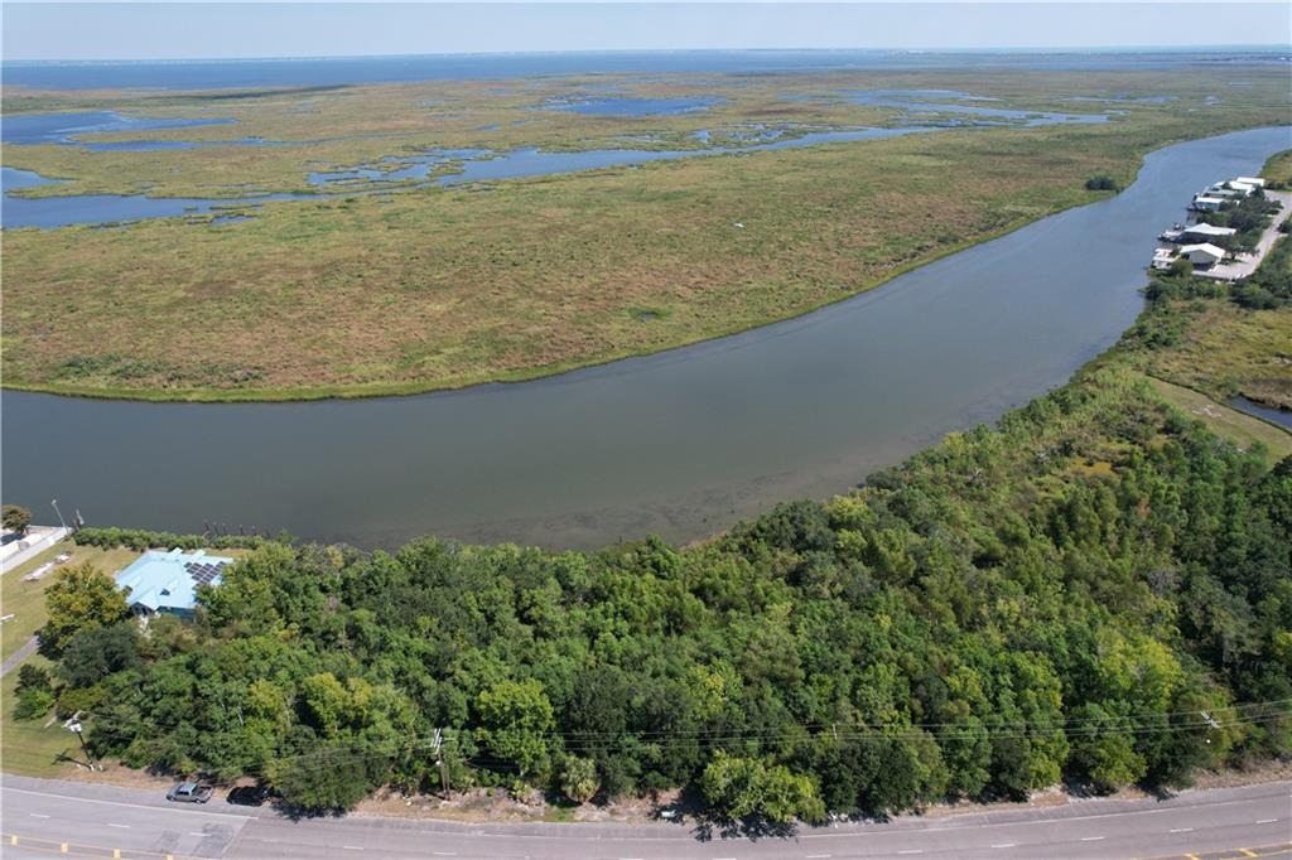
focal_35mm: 22
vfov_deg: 57.2
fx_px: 789
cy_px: 430
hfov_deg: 78.6
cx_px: 646
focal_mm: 8.38
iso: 100
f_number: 2.8
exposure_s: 1/1250
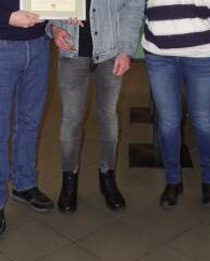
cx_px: 85
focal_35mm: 71
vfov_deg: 25.9
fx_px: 551
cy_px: 30
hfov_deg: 21.6
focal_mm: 14.16
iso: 400
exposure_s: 1/40
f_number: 3.2
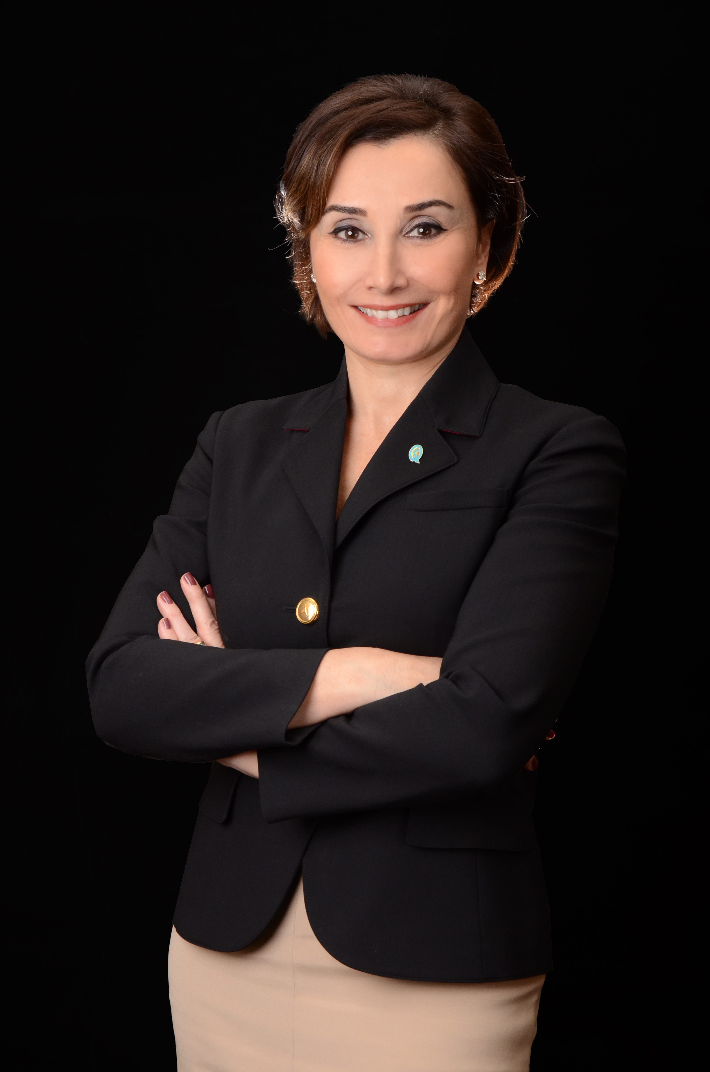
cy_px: 536
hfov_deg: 21.5
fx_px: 1872
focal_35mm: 63
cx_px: 355
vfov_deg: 32.0
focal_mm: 42
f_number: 9
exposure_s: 1/125
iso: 640
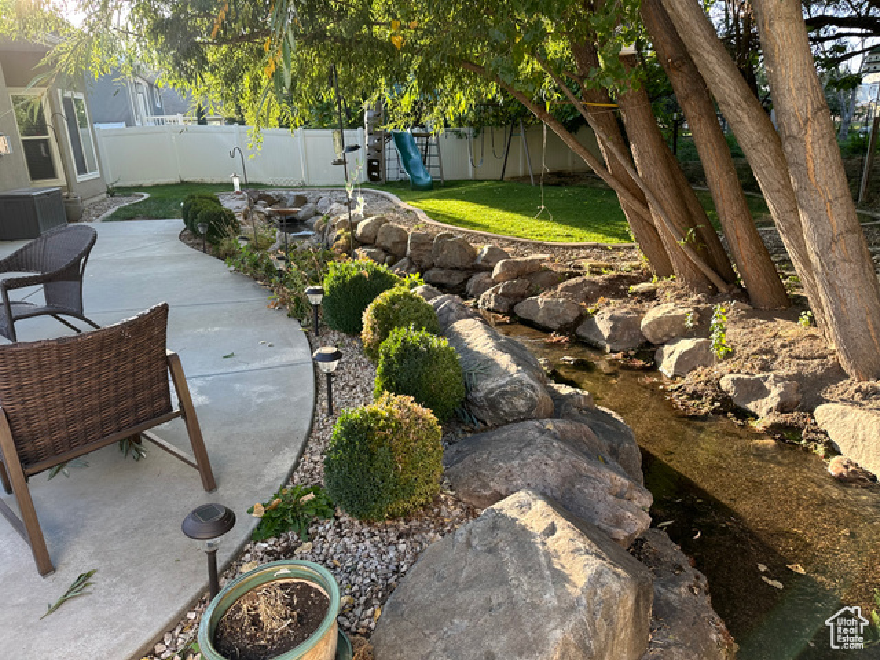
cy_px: 330
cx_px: 440
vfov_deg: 56.8
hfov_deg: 71.6
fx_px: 610
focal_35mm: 24
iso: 64
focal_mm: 6.86
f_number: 1.78
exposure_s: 1/240
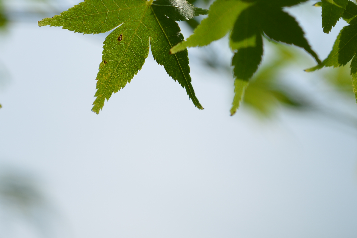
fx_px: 6120
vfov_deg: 2.2
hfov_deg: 3.3
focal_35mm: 617
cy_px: 9
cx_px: 104
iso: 100
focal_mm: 200
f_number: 2.5
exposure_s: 1/1600
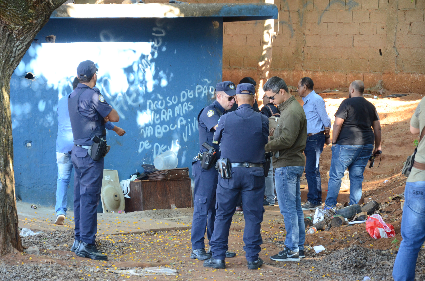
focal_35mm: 138
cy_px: 140
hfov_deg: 14.9
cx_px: 212
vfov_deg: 9.9
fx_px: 1626
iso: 1250
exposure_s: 1/125
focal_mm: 92
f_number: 5.6
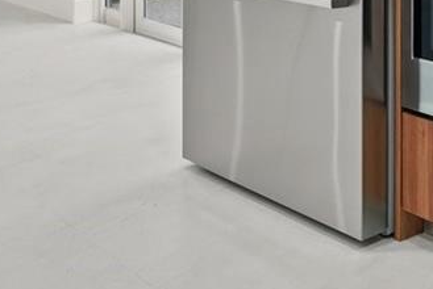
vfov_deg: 18.3
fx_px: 819
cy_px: -115
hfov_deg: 27.4
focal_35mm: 68
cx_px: 465
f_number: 8
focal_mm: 14
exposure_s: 1/13
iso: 900
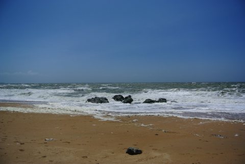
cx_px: 122
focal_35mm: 27
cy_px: 82
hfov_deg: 67.3
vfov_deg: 48.0
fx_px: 184
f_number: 3.5
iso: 100
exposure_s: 1/6400
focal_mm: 10
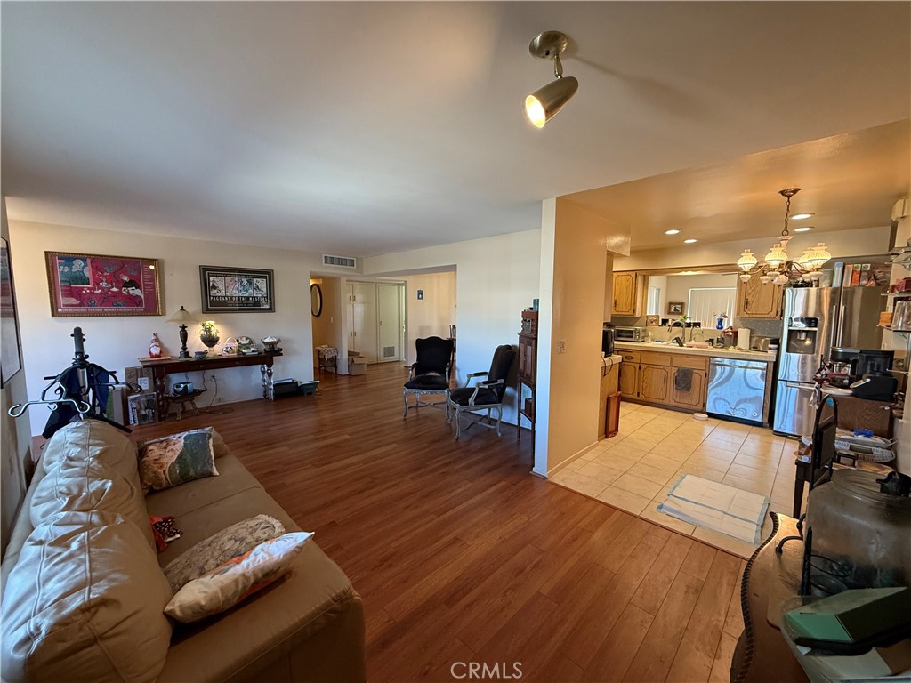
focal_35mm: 14
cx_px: 456
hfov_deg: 102.1
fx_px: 368
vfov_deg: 85.7
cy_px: 342
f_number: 2.2
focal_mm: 2.22
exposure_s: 1/60
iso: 320
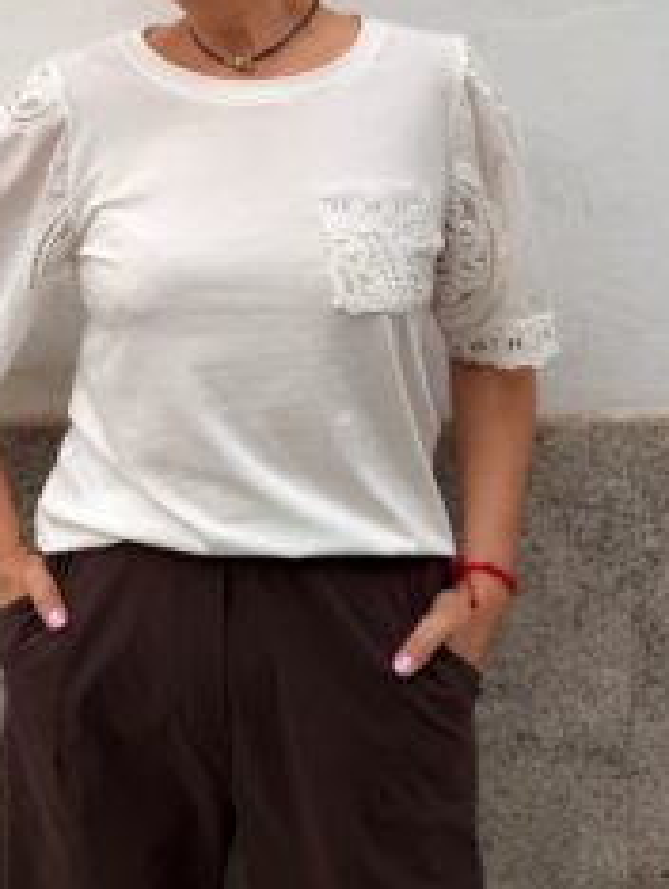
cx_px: 190
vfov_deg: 43.9
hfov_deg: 34.6
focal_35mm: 41
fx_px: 1055
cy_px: 198
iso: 80
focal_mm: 6.76
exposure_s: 1/325
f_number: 1.78
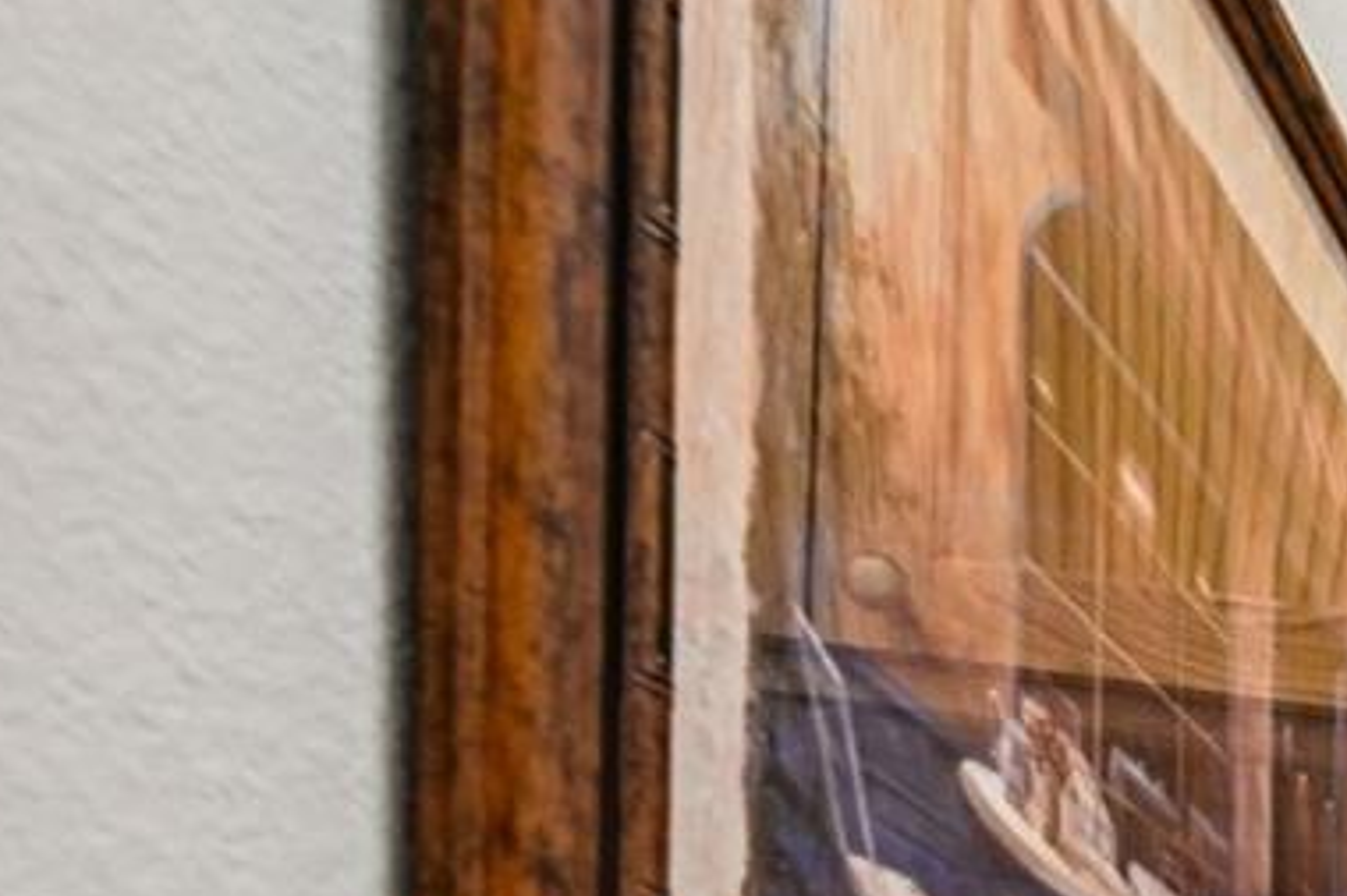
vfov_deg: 17.6
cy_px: 1700
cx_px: 2726
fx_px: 2207
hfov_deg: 19.0
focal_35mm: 59
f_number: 8
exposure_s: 1/25
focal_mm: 14
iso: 400
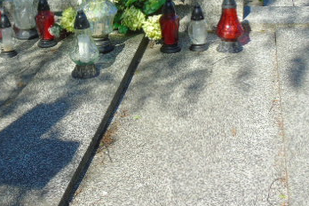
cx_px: 79
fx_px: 558
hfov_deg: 30.5
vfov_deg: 20.7
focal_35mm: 65
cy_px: 44
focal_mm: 6.1
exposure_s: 1/320
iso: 80
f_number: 3.8
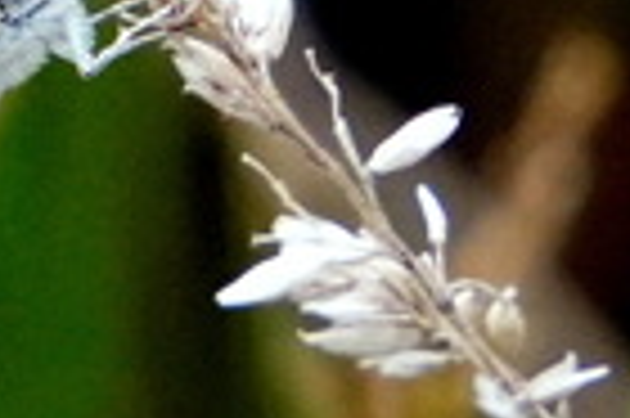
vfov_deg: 1.6
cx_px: 14
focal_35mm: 860
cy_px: -63
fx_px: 15032
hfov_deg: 2.4
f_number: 6.3
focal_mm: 174
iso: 1600
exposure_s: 1/1000
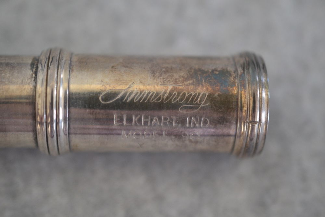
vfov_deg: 22.6
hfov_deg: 33.4
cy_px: 108
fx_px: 542
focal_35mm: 60
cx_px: 162
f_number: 3.2
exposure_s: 1/60
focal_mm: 40
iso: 1100
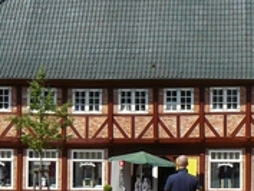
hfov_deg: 14.0
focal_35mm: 139
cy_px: 70
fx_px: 1021
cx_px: 248
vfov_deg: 10.7
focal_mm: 6
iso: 200
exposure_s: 1/500
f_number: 7.1
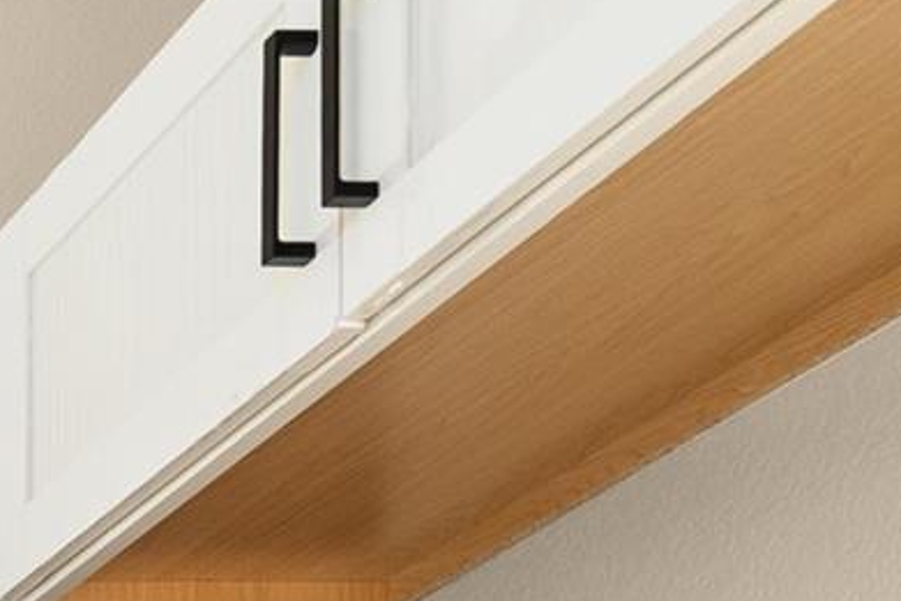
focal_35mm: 89
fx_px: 2228
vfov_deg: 12.1
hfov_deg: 16.2
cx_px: -1019
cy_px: 1482
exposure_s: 1/60
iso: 400
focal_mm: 17
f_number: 8
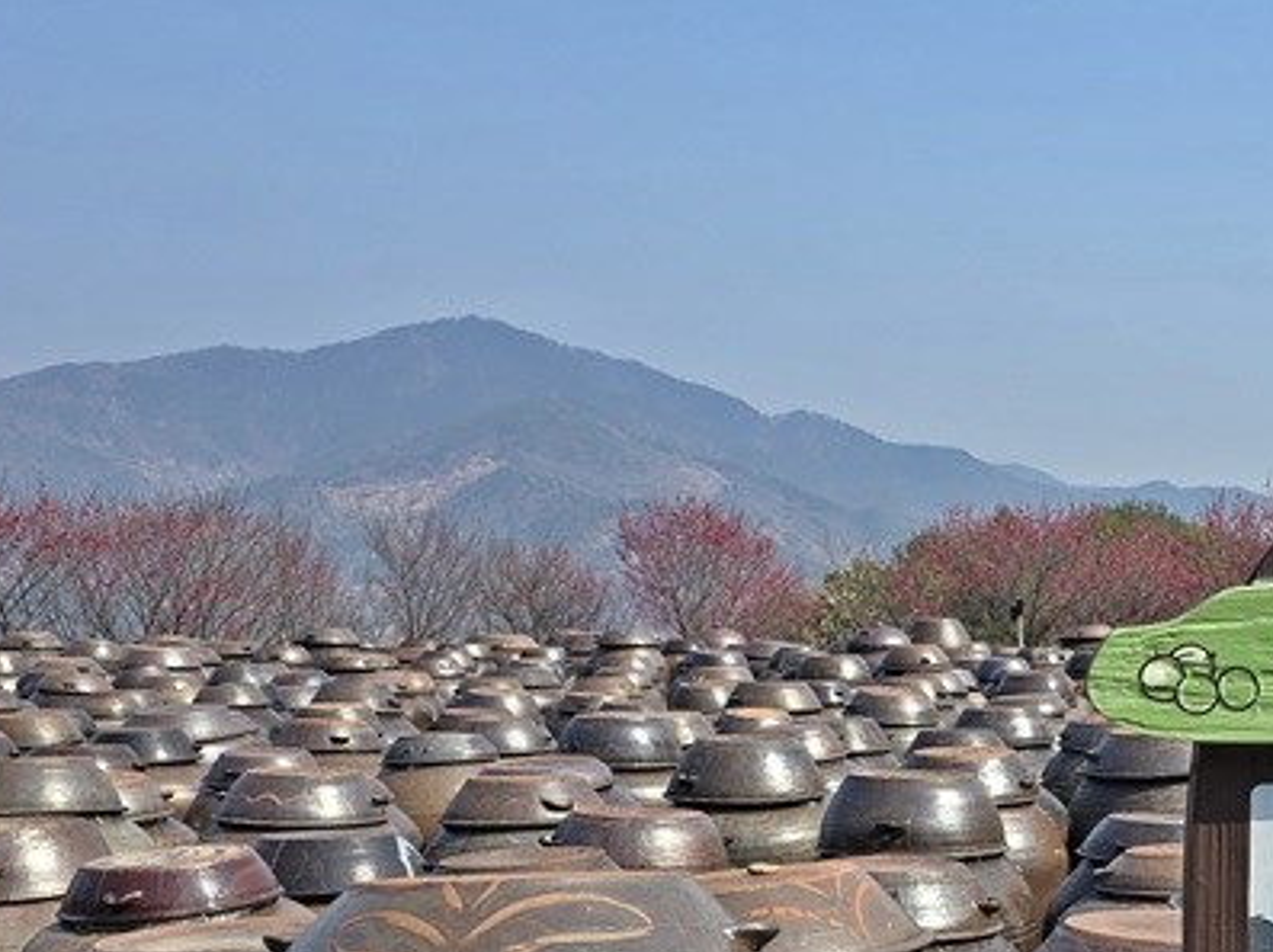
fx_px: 2131
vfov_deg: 24.7
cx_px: 1148
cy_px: 779
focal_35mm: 58
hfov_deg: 31.7
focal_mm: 6.3
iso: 12
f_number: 1.7
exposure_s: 1/799
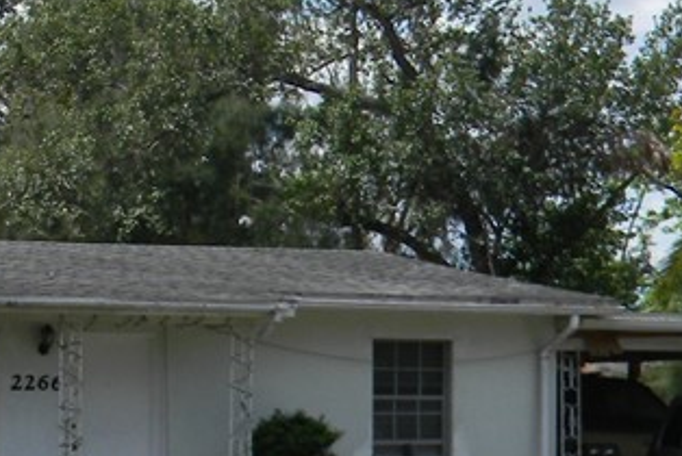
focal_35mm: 122
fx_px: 2313
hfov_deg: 15.5
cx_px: -341
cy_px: 339
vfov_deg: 11.2
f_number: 7.4
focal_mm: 6.4
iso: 80
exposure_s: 1/234
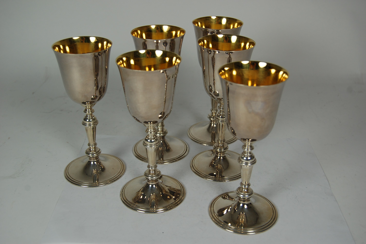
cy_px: 122
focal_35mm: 45
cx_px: 183
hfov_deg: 43.6
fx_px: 457
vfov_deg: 29.8
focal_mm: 30
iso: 200
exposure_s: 1/125
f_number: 5.6
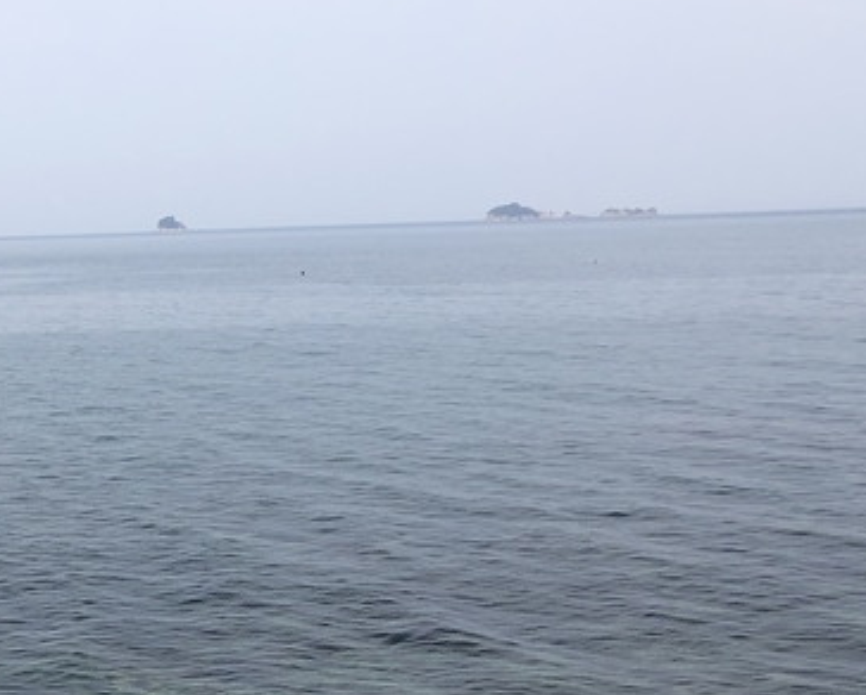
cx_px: 7
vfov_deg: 24.9
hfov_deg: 29.4
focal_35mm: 60
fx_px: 1539
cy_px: 581
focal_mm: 3.99
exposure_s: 1/2183
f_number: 1.8
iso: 20
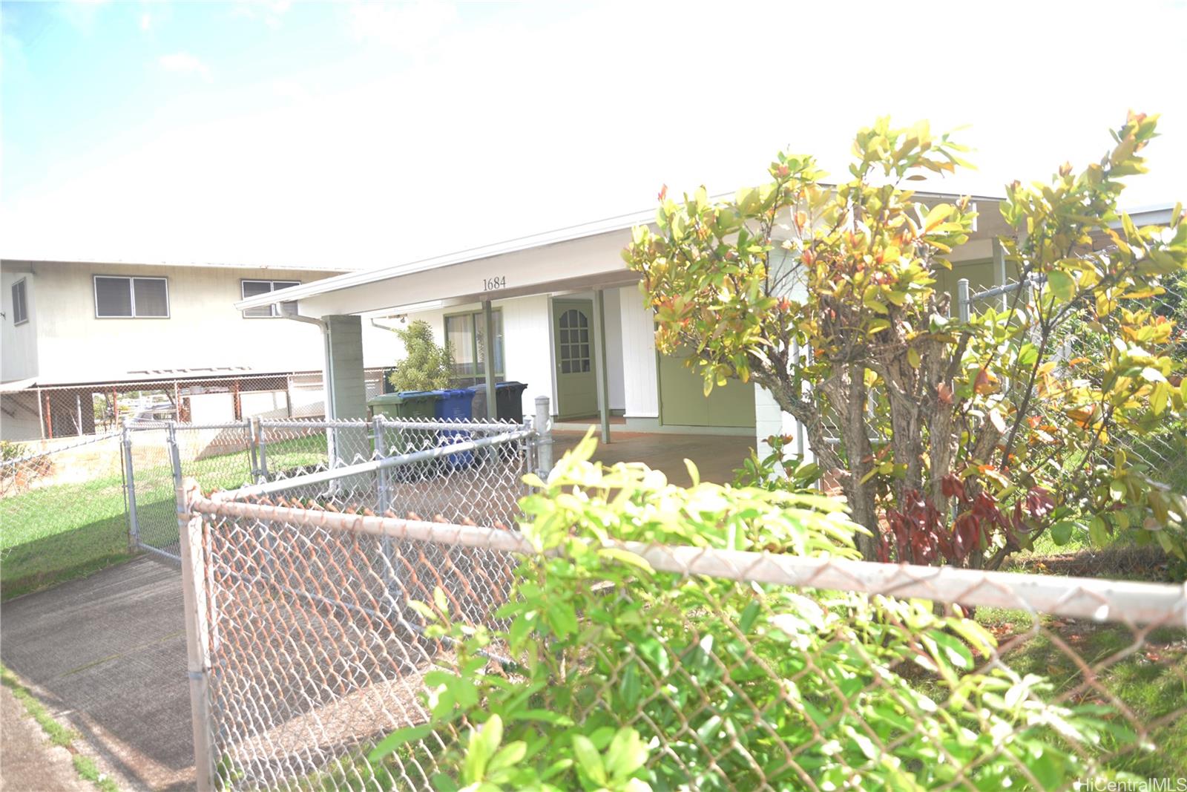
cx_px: 594
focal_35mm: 24
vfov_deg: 53.1
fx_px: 791
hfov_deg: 73.7
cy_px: 396
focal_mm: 24
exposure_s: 1/125
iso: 100
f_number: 3.5
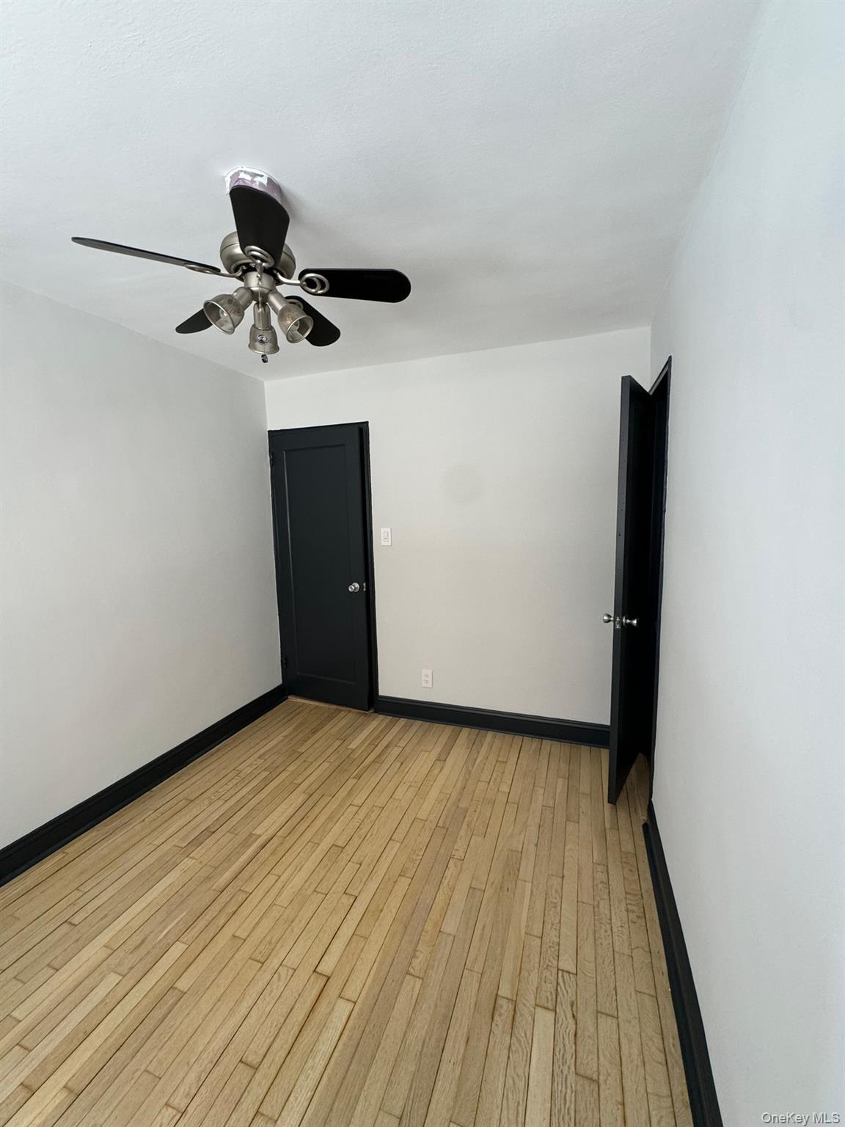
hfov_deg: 85.7
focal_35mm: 14
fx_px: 456
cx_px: 422
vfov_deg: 102.1
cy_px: 564
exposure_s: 1/99
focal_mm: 2.22
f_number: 2.2
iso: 160
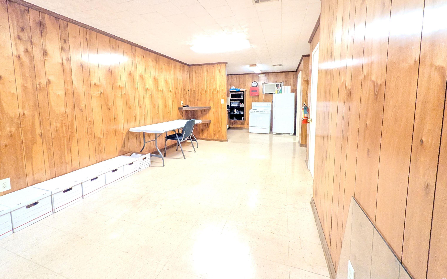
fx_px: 171
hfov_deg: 105.3
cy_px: 118
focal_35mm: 14
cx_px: 221
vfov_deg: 78.1
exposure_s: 1/40
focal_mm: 1.54
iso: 275
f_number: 2.2
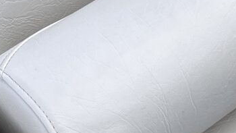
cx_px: 103
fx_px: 1014
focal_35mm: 162
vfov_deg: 7.5
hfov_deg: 13.3
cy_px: 1
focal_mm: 5.7
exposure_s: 1/1183
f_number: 1.5
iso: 50
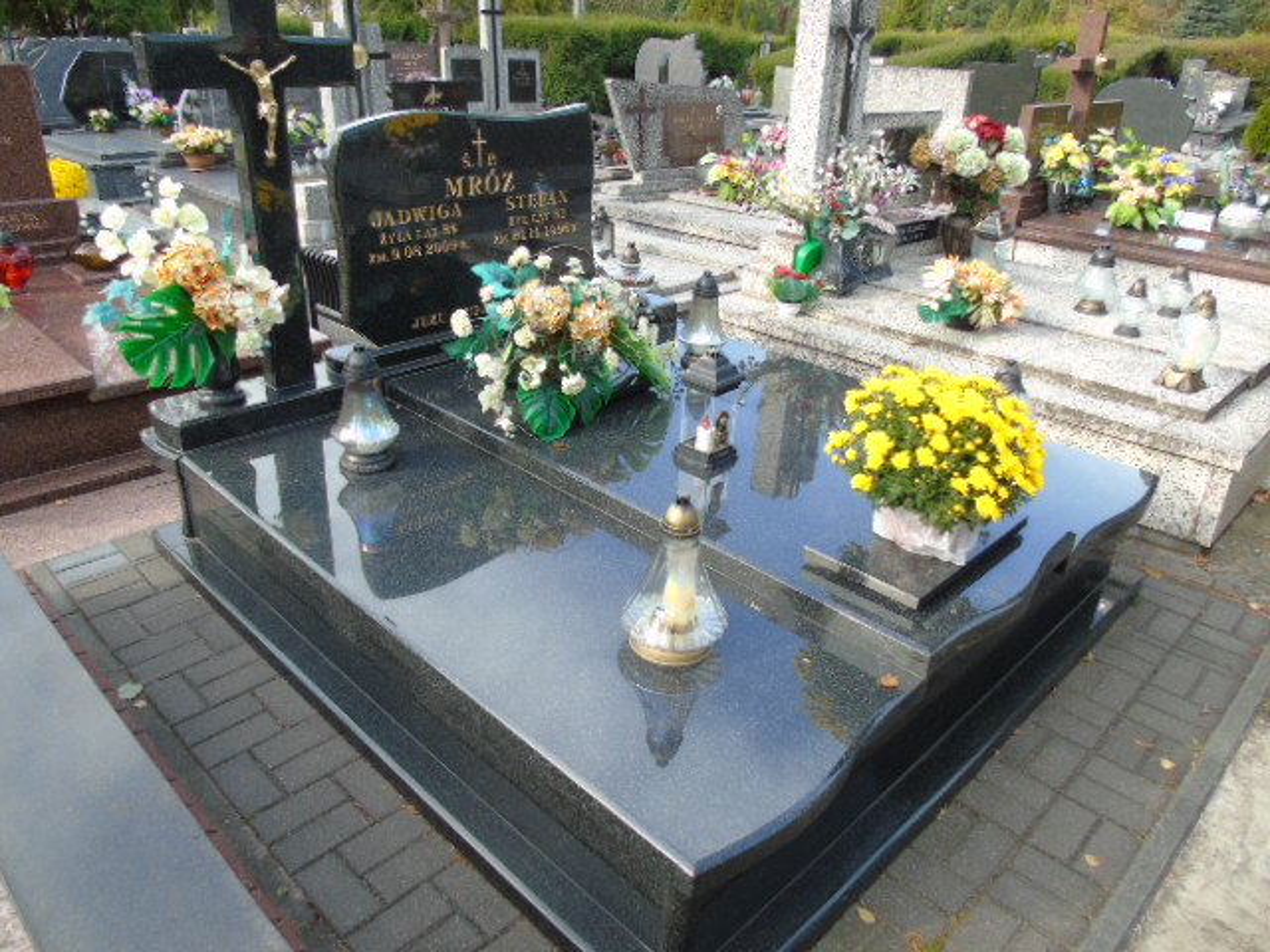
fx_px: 917
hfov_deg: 69.4
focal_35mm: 25
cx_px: 635
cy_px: 476
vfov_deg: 54.9
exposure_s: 1/100
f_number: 3.4
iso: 80
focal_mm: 4.4
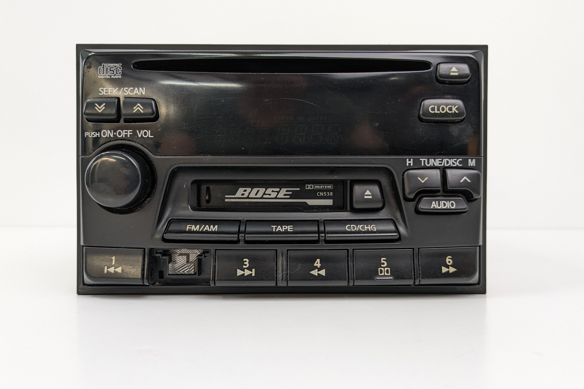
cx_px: 293
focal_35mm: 29
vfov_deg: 45.0
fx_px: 470
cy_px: 193
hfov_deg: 63.7
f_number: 1.73
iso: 122
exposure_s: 1/120
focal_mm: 4.38
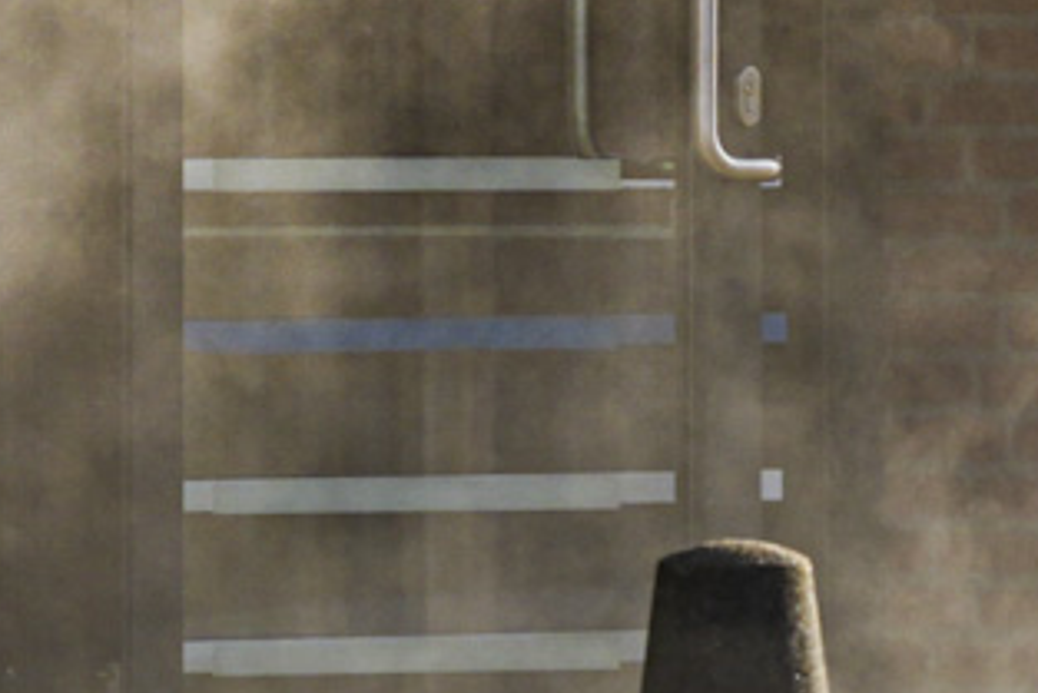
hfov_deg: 2.4
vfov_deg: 1.6
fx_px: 24576
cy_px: -494
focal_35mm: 852
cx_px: 292
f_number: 2.8
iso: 125
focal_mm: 139
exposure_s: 1/2500
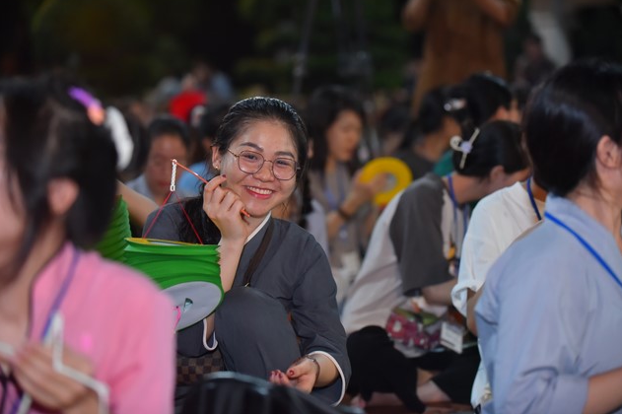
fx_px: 1744
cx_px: 317
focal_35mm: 101
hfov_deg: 20.2
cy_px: 203
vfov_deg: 13.5
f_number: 2.8
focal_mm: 98
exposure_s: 1/200
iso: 2000
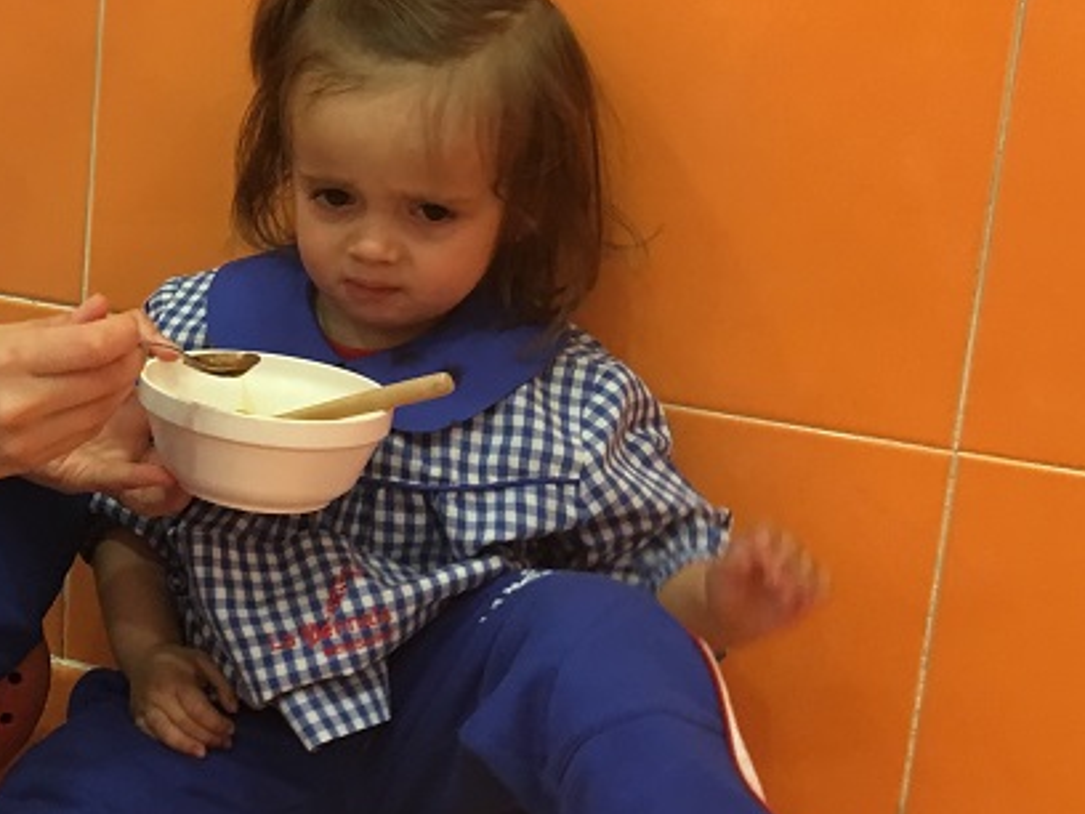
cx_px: -112
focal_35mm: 71
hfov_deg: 25.4
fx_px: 2225
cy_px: 263
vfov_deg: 20.6
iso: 125
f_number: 2.2
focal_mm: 4.15
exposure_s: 1/33
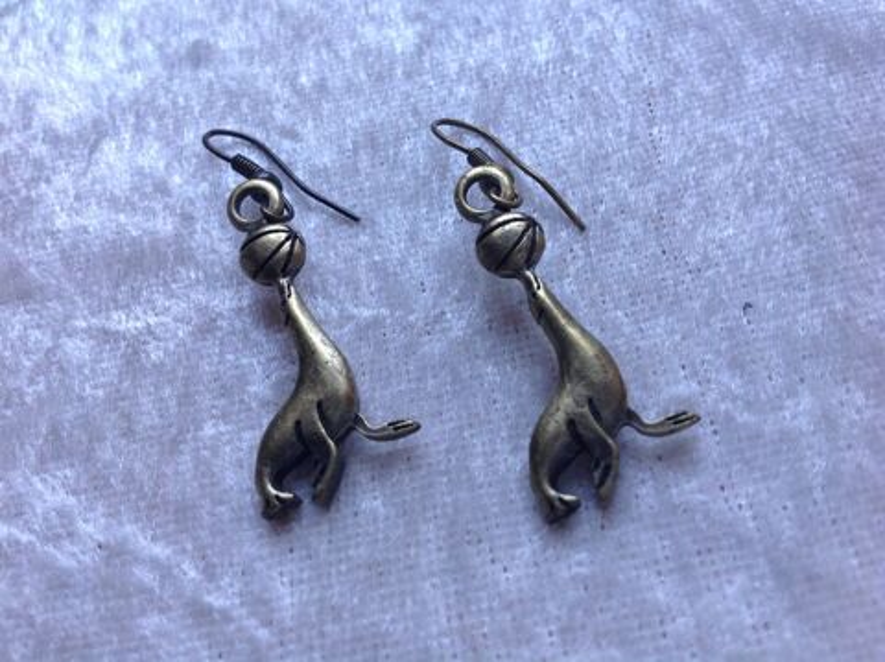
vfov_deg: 40.6
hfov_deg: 52.7
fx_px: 894
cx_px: 442
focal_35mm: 35
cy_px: 331
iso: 64
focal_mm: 4.28
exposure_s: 1/60
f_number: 2.4
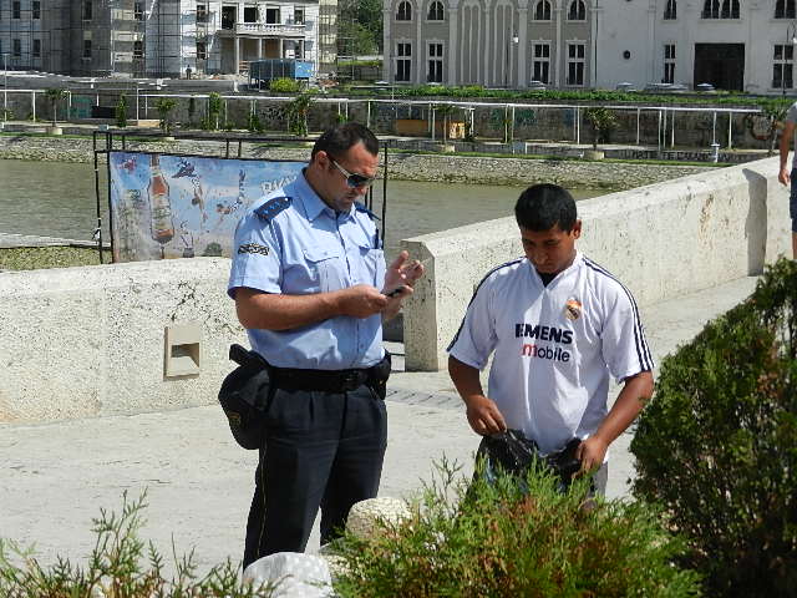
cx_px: 398
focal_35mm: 91
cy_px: 299
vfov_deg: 16.2
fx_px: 2095
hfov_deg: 21.5
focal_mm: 16.3
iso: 160
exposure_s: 1/1250
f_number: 4.9
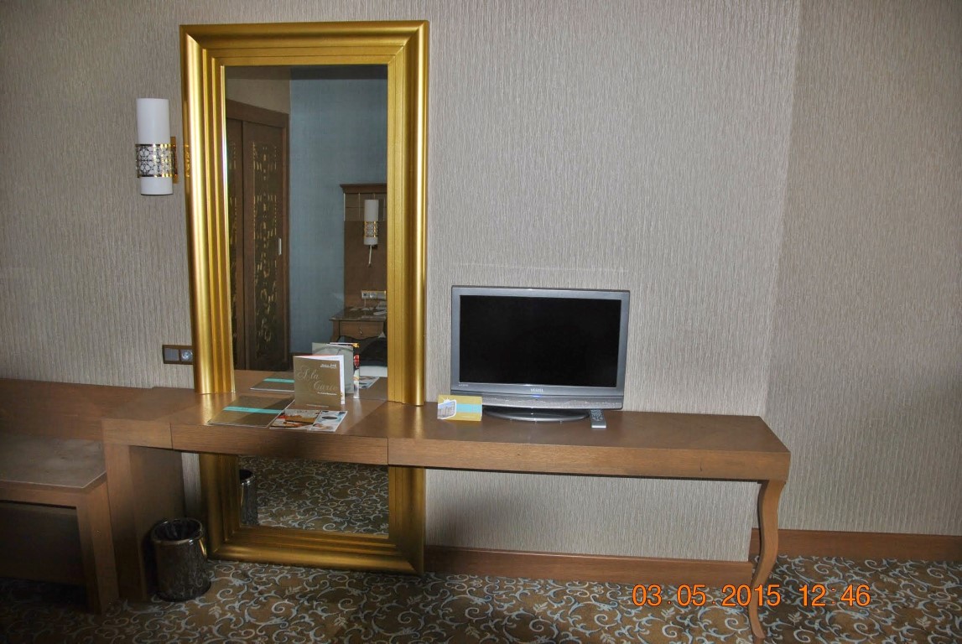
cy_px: 322
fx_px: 722
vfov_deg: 48.1
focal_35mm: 27
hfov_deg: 67.3
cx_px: 481
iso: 200
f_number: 3.5
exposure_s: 1/60
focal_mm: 18
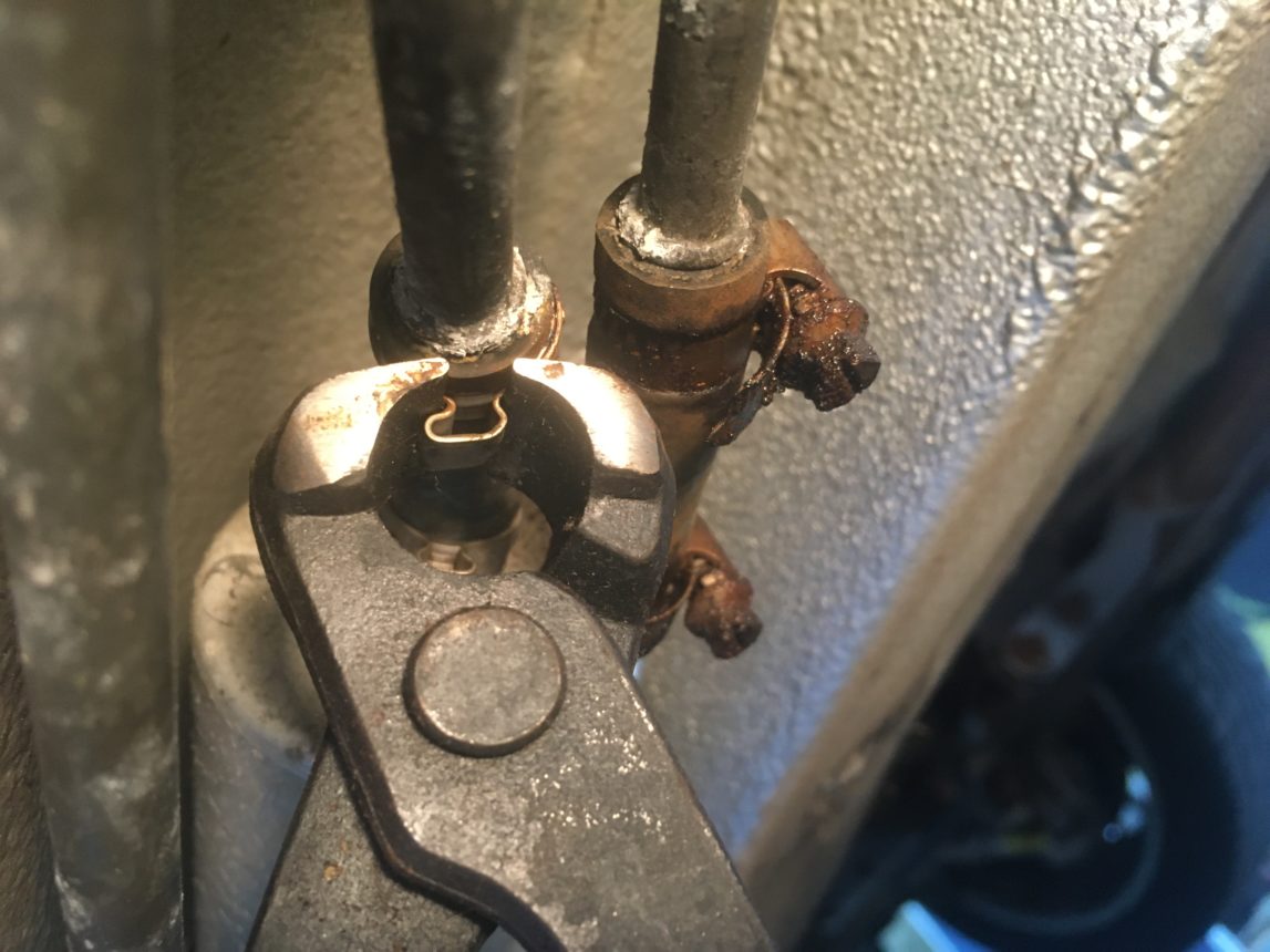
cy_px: 476
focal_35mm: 29
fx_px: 1064
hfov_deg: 61.7
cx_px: 635
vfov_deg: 48.2
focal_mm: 4.15
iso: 200
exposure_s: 1/17
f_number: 2.2
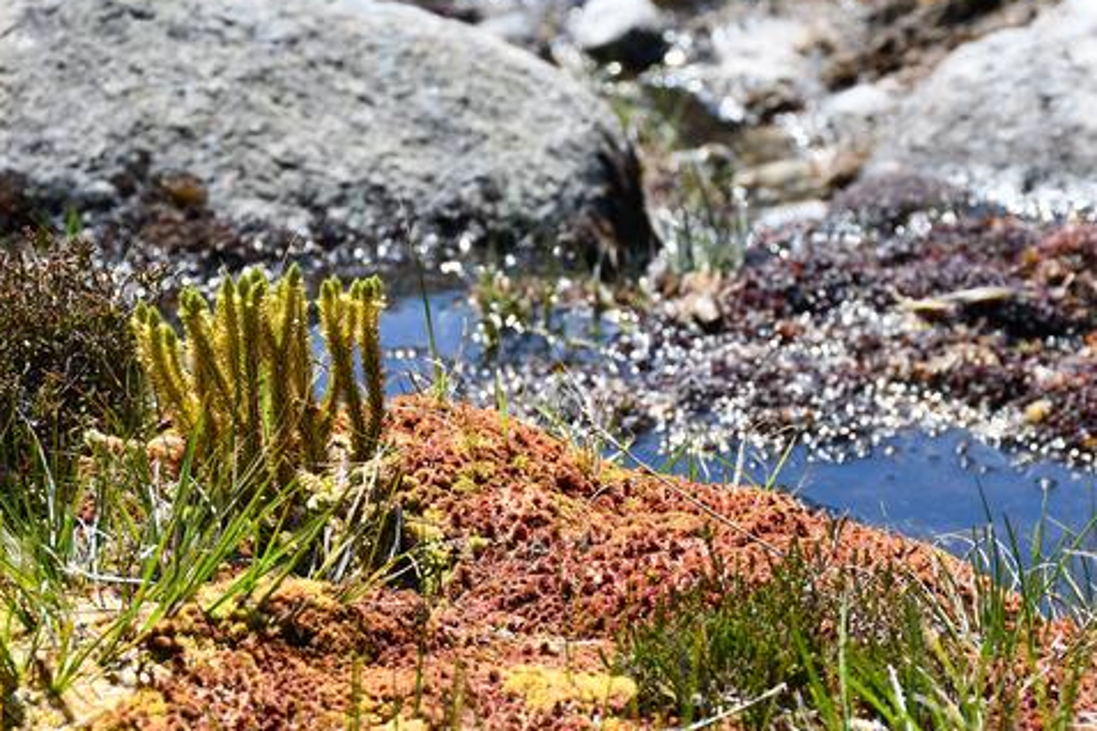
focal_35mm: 132
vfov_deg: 10.4
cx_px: 669
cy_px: 394
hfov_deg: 15.5
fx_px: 4022
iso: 125
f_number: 8
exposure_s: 1/250
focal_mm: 60
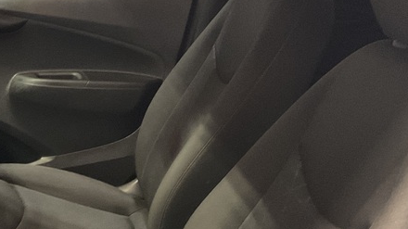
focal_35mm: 69
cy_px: 159
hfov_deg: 29.5
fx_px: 746
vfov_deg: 17.4
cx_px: 54
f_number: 1.8
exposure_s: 1/30
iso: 250
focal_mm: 3
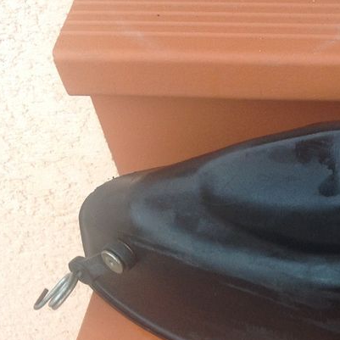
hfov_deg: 21.4
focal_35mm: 77
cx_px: 365
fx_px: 856
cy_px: 289
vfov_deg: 22.1
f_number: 2.4
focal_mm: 4.28
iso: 80
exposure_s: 1/120
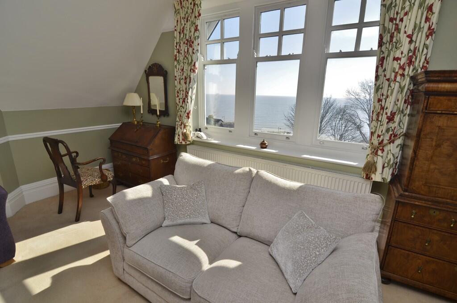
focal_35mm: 16
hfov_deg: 95.1
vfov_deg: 71.8
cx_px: 228
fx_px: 209
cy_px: 152
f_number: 6.3
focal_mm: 11
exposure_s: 1/200
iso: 100
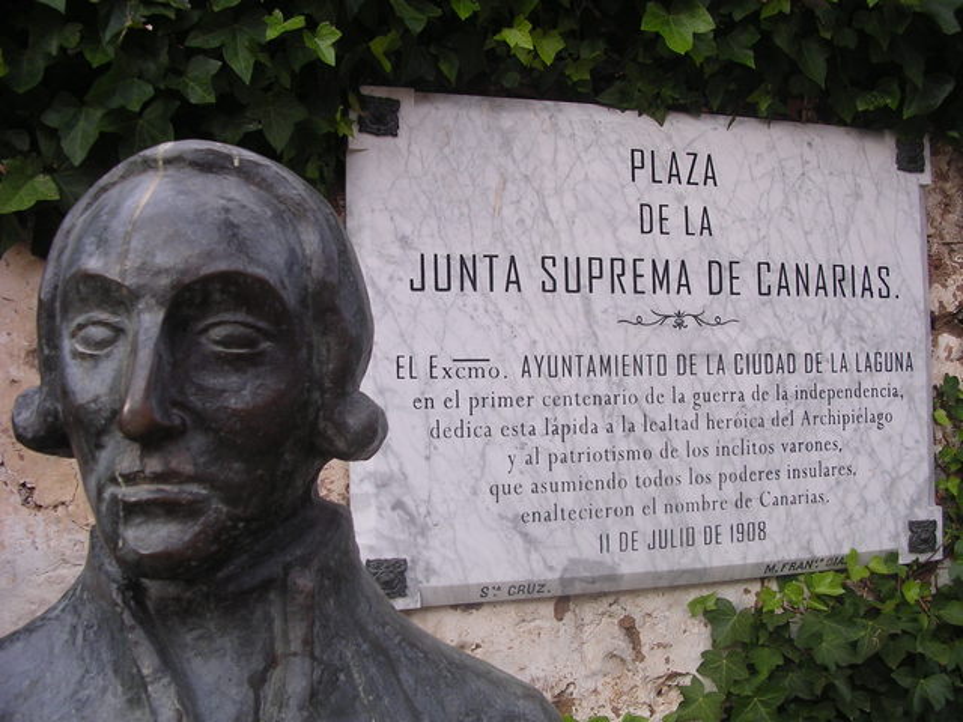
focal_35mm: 38
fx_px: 1057
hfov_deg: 49.0
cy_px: 361
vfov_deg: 37.7
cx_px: 482
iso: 100
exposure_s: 1/99.4
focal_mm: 5.8
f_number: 2.8
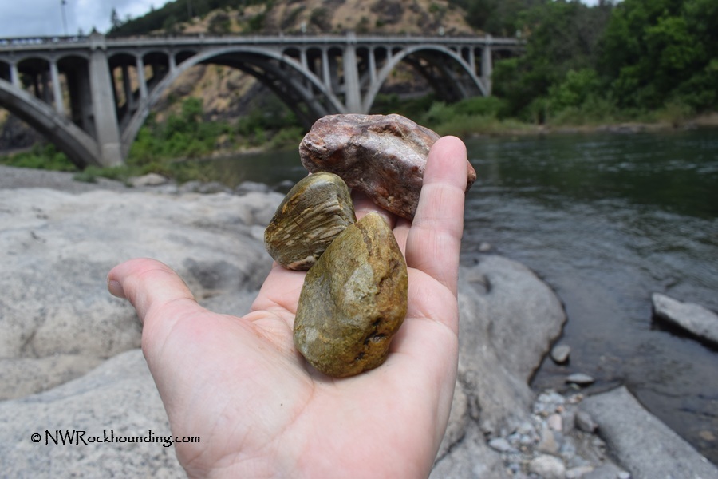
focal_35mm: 27
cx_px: 359
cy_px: 240
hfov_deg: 67.4
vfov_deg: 47.9
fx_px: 538
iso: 200
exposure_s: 1/400
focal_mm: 18
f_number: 10
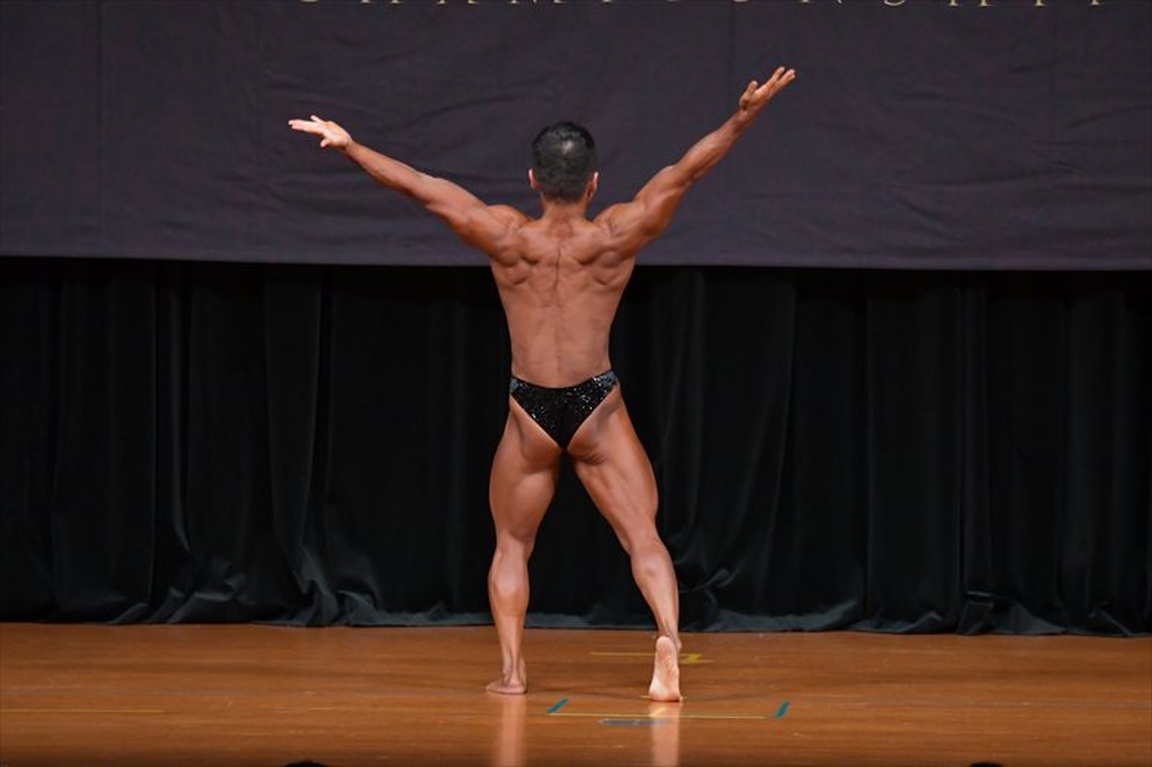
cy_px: 384
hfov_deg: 7.2
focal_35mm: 285
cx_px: 576
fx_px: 9116
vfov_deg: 4.8
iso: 4000
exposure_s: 1/400
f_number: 5.6
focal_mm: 190
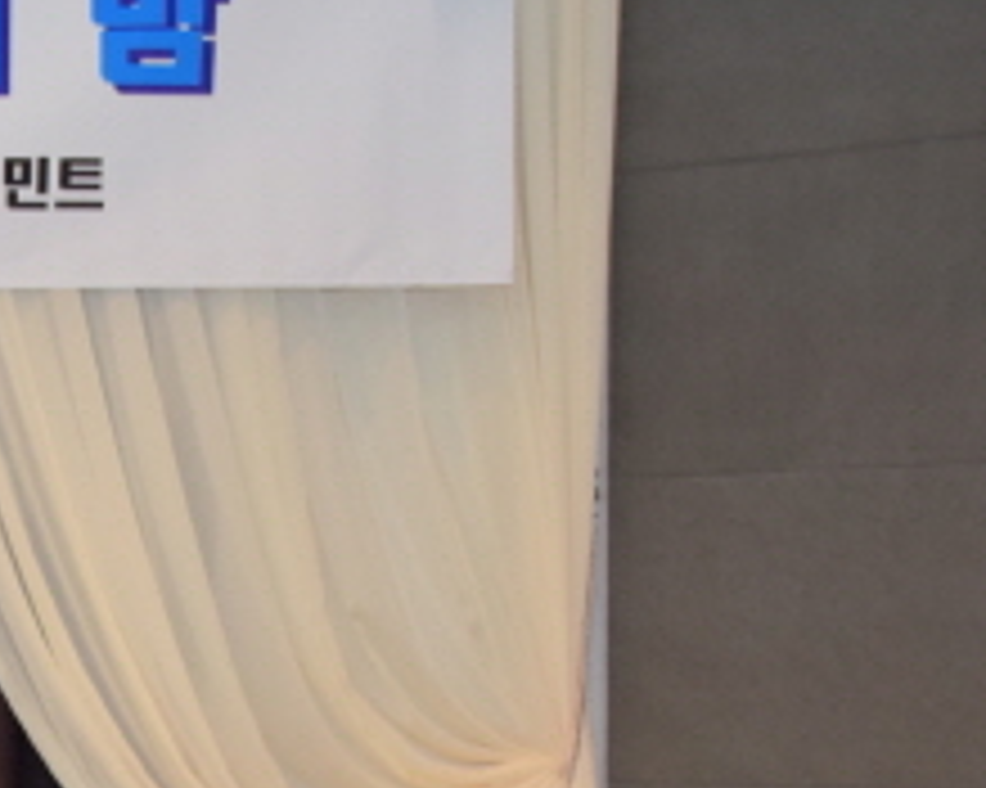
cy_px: 702
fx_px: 2888
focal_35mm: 99
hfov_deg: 17.8
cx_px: -396
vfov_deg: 15.4
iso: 1000
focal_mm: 22
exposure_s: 1/60
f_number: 3.8
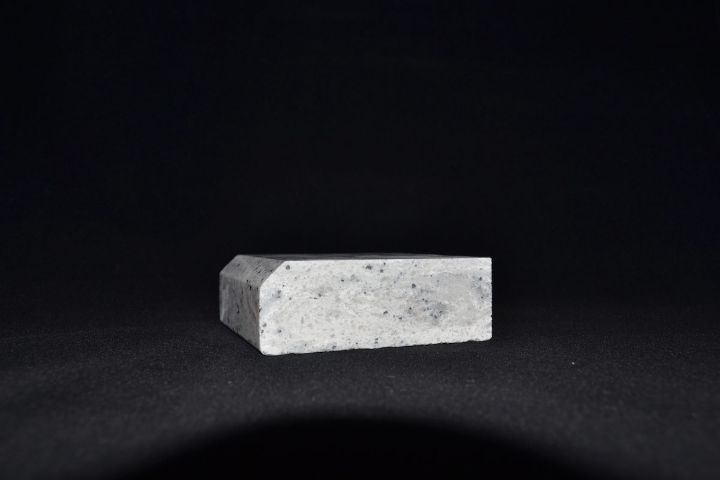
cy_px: 240
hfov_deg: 57.2
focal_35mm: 33
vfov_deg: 40.0
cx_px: 360
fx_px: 660
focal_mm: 22
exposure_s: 1/60
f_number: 8
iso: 100
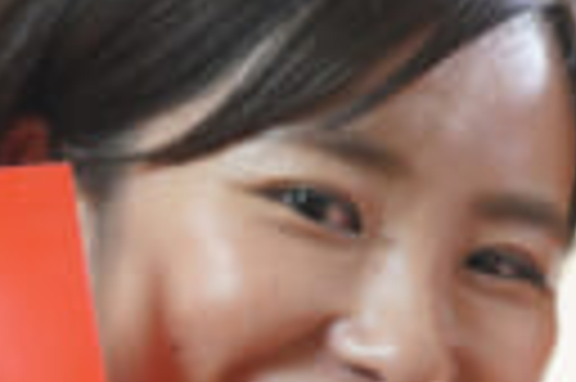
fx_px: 8150
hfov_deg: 4.0
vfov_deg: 2.7
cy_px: 634
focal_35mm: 510
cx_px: 567
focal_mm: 85
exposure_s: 1/60
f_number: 2.5
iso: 640
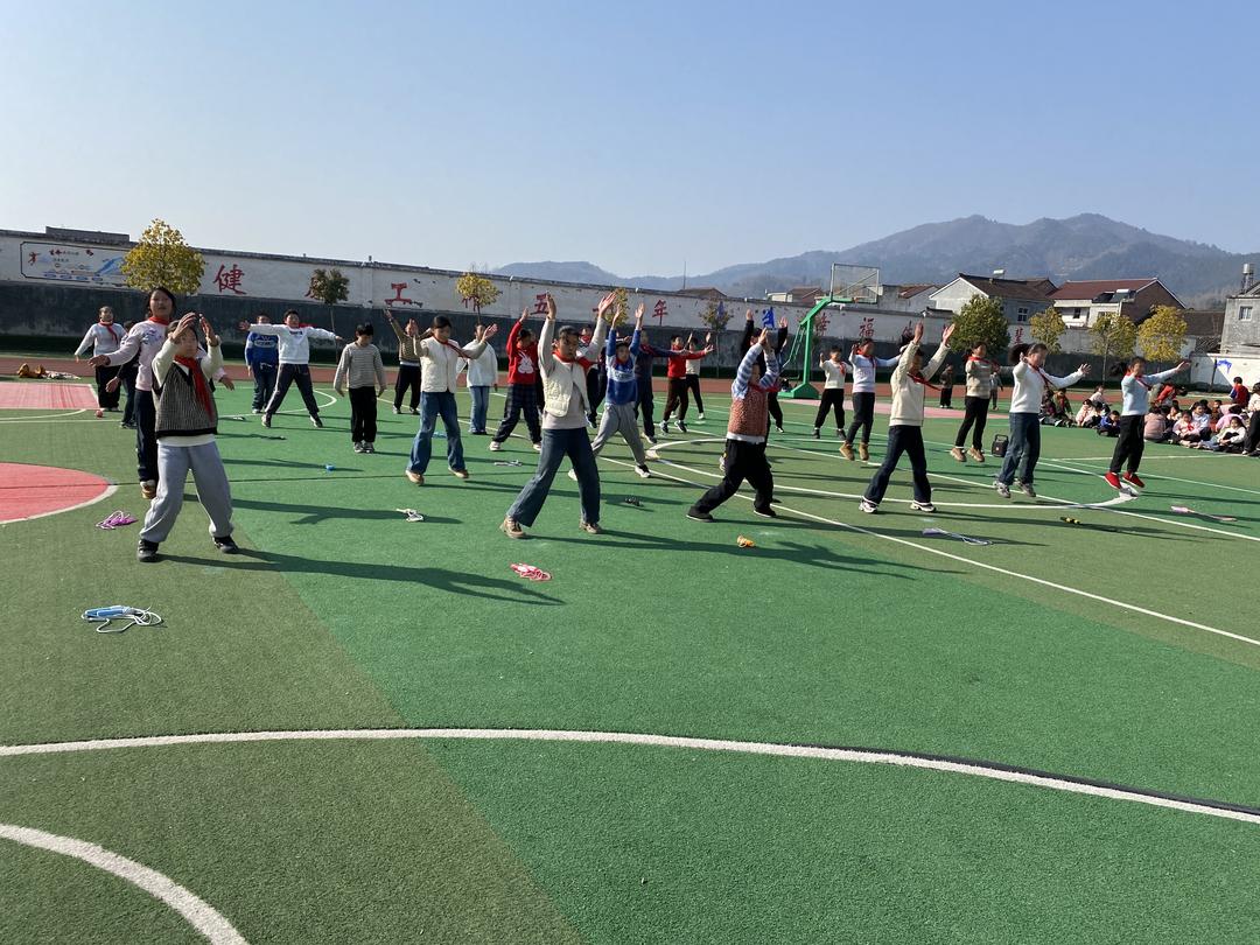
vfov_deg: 53.1
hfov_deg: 67.3
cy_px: 472
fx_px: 946
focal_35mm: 26
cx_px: 630
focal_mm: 4.25
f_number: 1.8
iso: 32
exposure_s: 1/2688
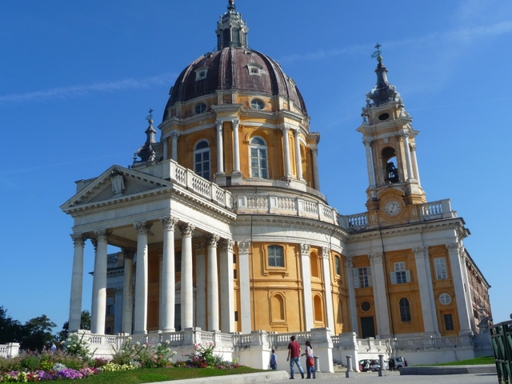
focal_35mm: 38
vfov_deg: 37.7
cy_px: 192
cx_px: 256
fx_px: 562
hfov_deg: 49.0
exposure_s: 1/1000
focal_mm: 6.3
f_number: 3.8
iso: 100
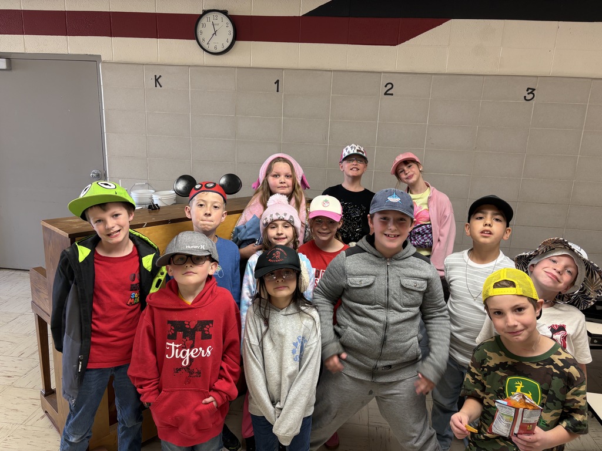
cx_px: 301
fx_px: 452
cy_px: 226
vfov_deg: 53.1
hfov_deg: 67.3
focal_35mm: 26
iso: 80
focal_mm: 5.96
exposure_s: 1/60
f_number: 1.6
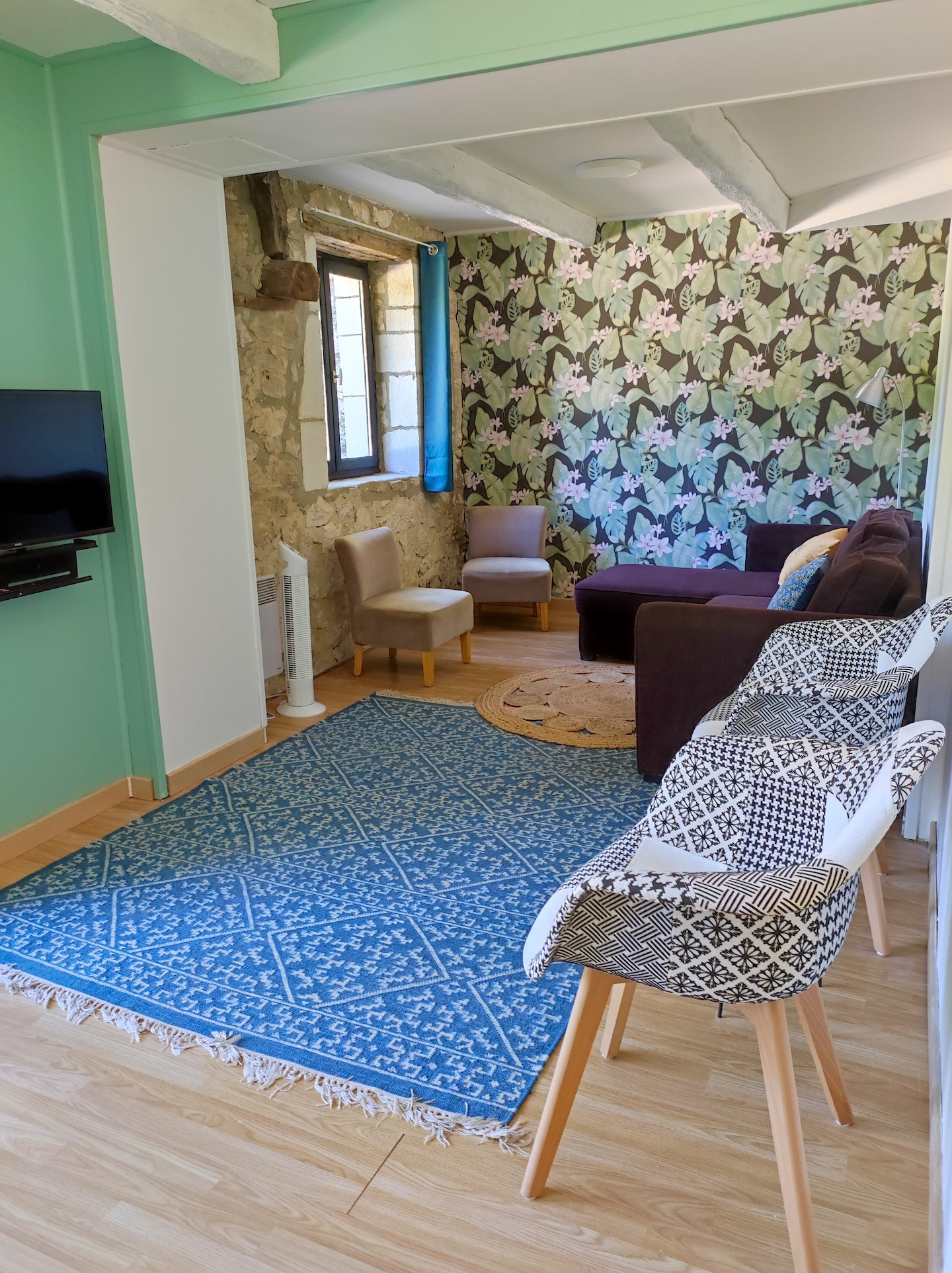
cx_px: 476
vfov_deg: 69.4
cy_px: 636
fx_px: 918
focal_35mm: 25
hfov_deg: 54.8
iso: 886
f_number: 1.79
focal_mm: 4.7
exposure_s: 1/50
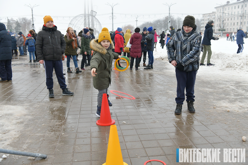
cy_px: 82
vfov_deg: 36.9
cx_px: 124
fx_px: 248
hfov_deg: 53.1
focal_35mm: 36
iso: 1250
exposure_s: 1/320
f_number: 5.6
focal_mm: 36
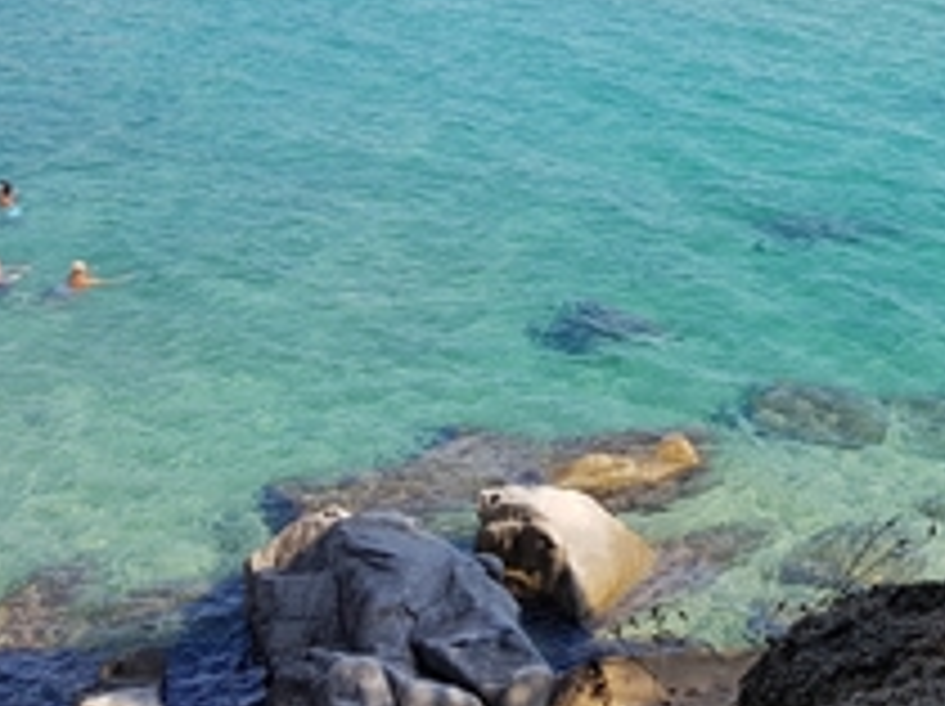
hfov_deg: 28.1
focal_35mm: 62
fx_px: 1691
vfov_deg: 23.1
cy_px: 88
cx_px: 1071
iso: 50
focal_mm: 4.2
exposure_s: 1/1692
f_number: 1.7
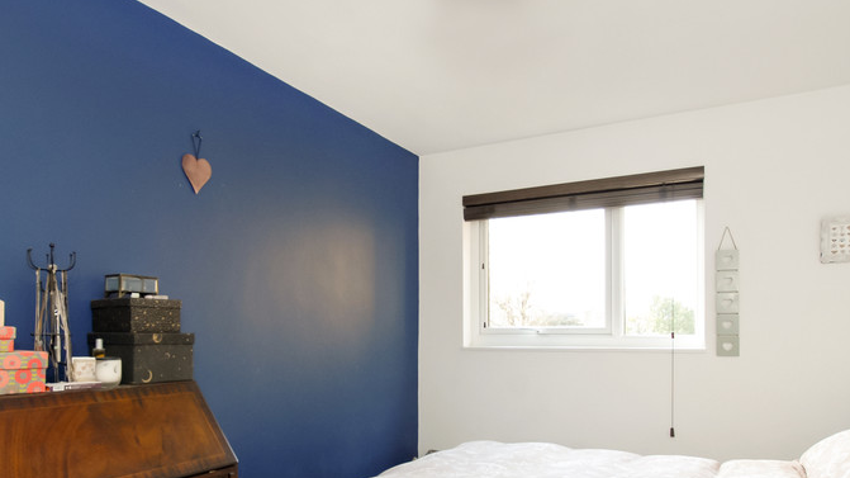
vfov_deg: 46.7
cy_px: 329
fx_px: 541
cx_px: 375
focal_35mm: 24
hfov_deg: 76.0
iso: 250
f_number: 6.3
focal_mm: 10
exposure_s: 1/13
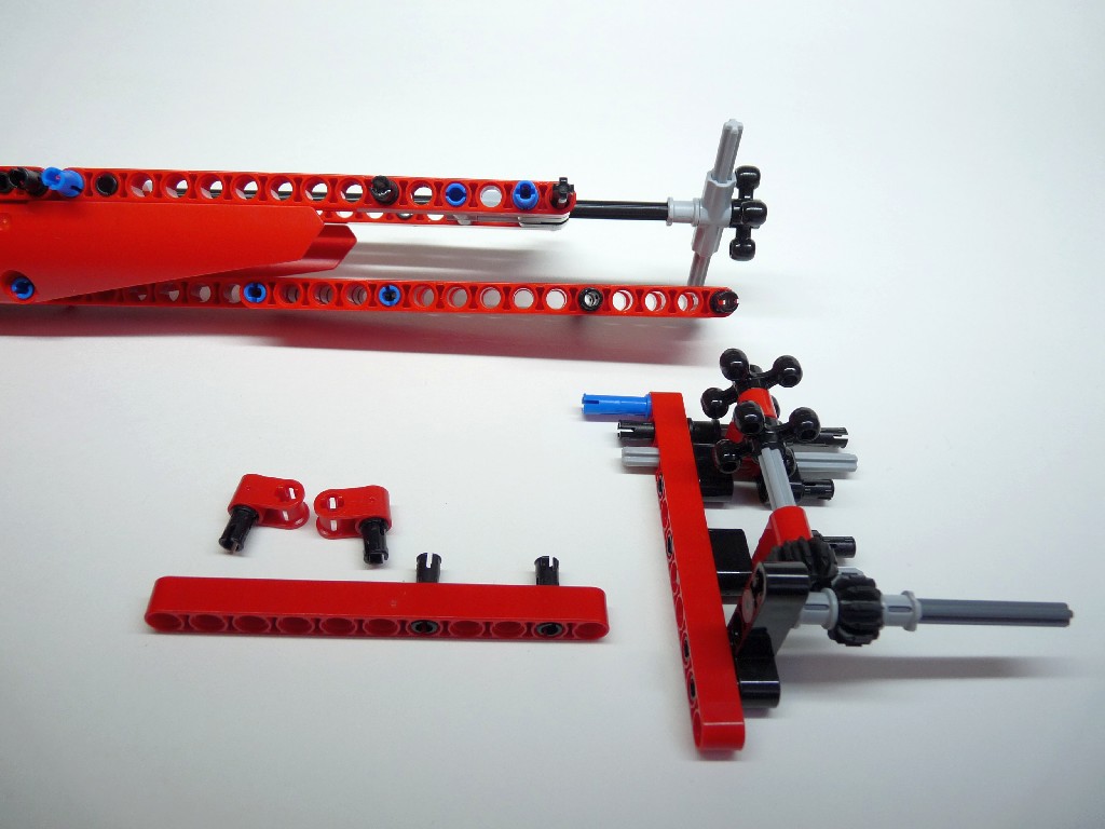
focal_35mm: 27
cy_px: 414
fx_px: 862
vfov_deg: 51.4
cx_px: 552
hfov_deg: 65.3
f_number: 2.8
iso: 100
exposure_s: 1/25
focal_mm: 4.8
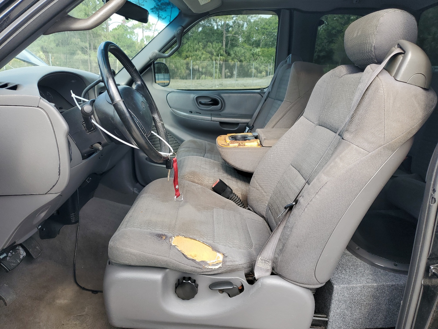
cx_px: 219
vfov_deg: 53.1
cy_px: 164
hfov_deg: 67.3
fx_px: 329
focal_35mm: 26
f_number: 1.5
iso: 50
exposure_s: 1/345
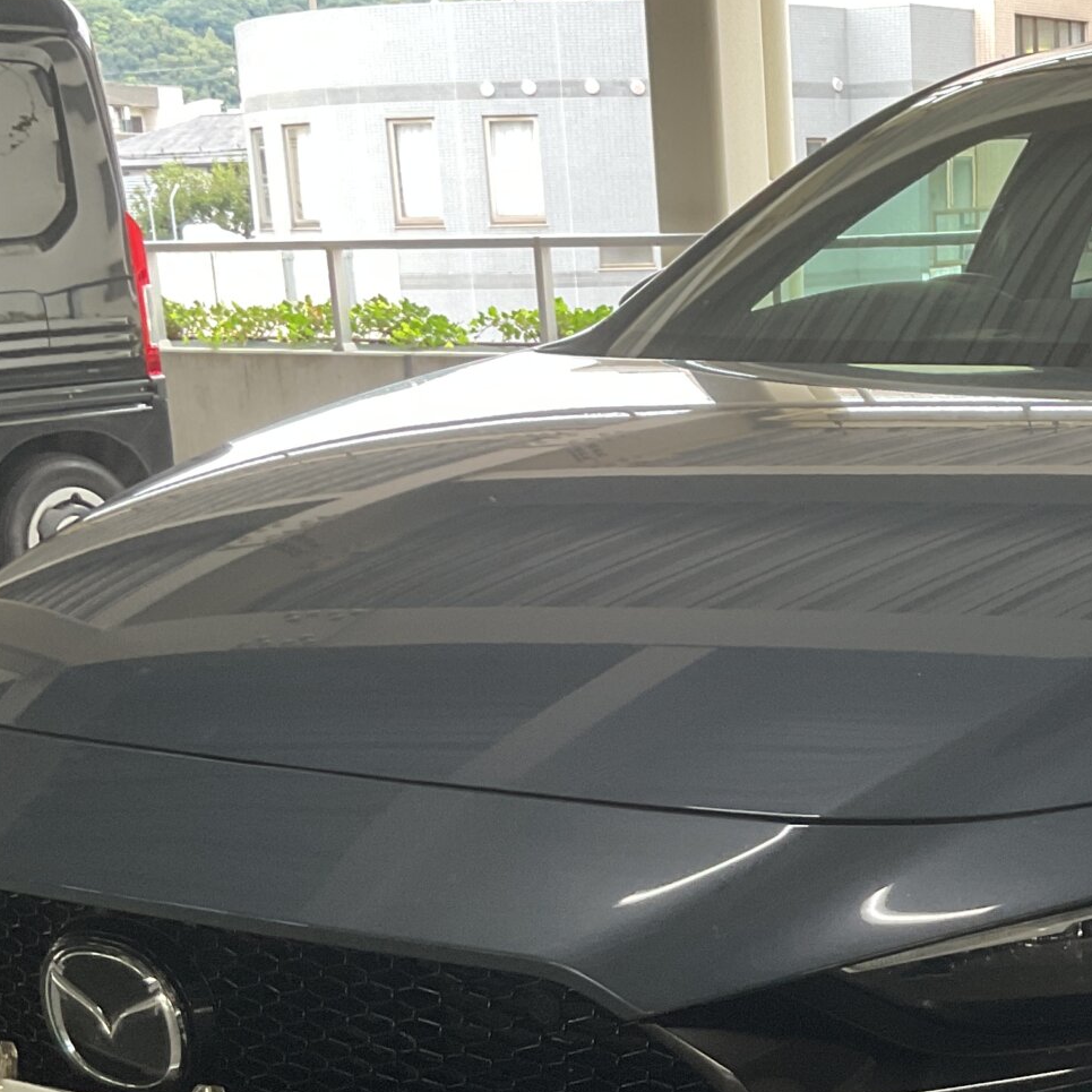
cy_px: 863
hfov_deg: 24.5
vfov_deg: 25.0
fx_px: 2427
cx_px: 1008
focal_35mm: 68
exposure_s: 1/60
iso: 50
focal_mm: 3
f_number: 1.8
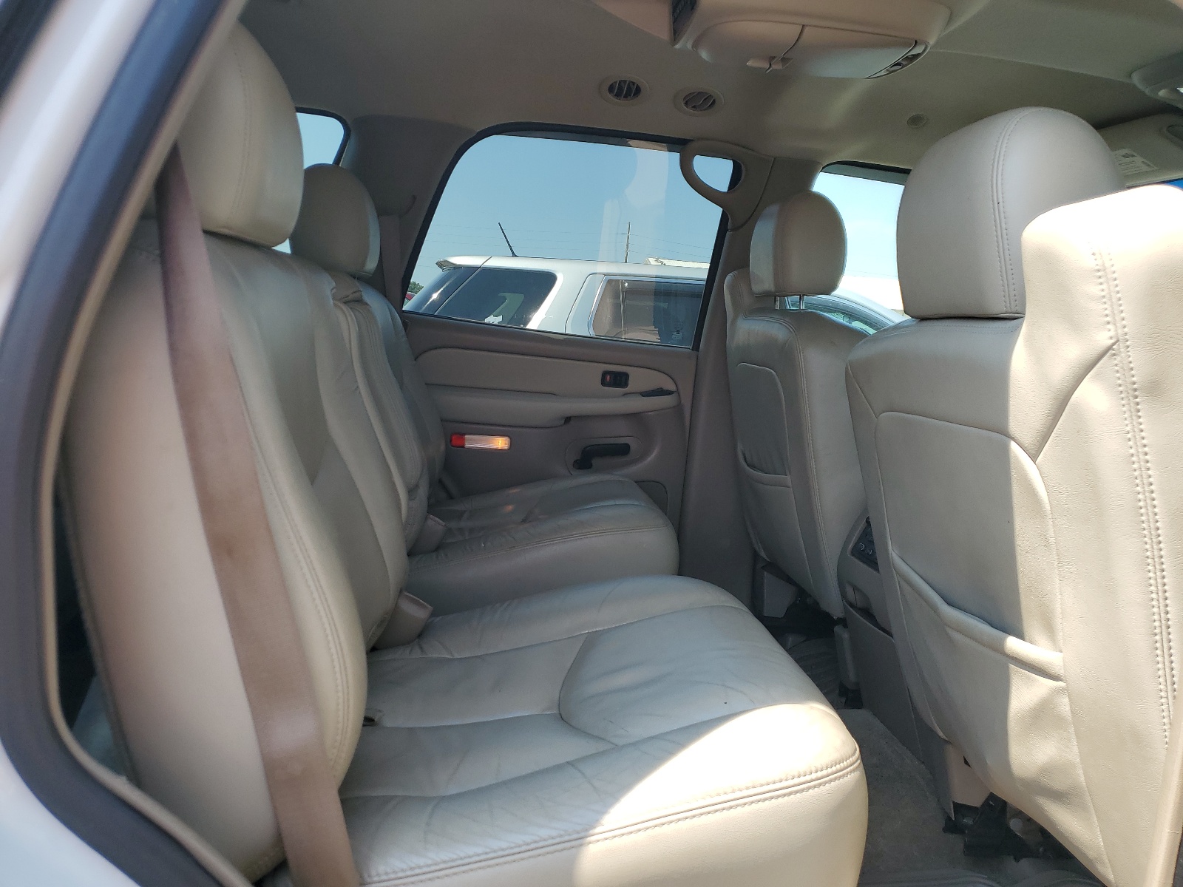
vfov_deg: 53.1
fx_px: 889
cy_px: 444
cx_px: 592
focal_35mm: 26
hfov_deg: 67.3
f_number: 1.5
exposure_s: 1/833
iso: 50
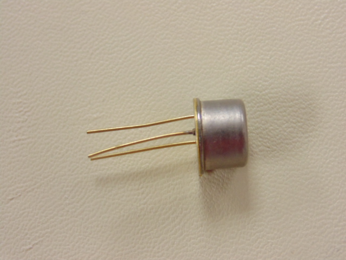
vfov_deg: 12.5
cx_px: 173
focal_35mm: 119
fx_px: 1189
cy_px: 130
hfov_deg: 16.6
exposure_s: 1/30
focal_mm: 21.3
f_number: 4.8
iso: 400
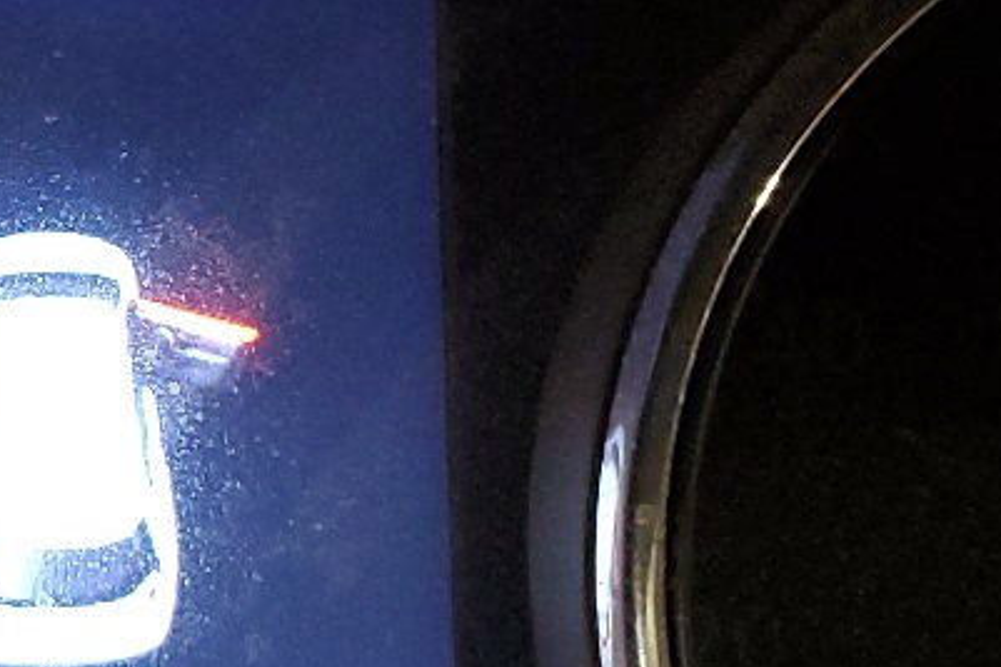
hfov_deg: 18.4
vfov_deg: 12.6
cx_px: -40
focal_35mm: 108
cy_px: 457
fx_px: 3002
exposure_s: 1/17
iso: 296
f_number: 1.5
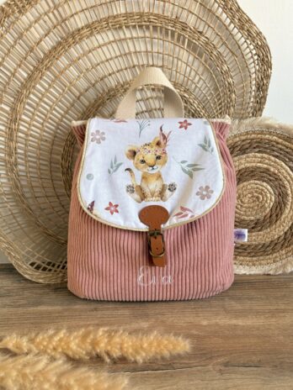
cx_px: 146
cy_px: 195
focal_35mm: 26
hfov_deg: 53.1
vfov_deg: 67.3
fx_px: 293
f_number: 1.6
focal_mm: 5.96
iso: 125
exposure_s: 1/60
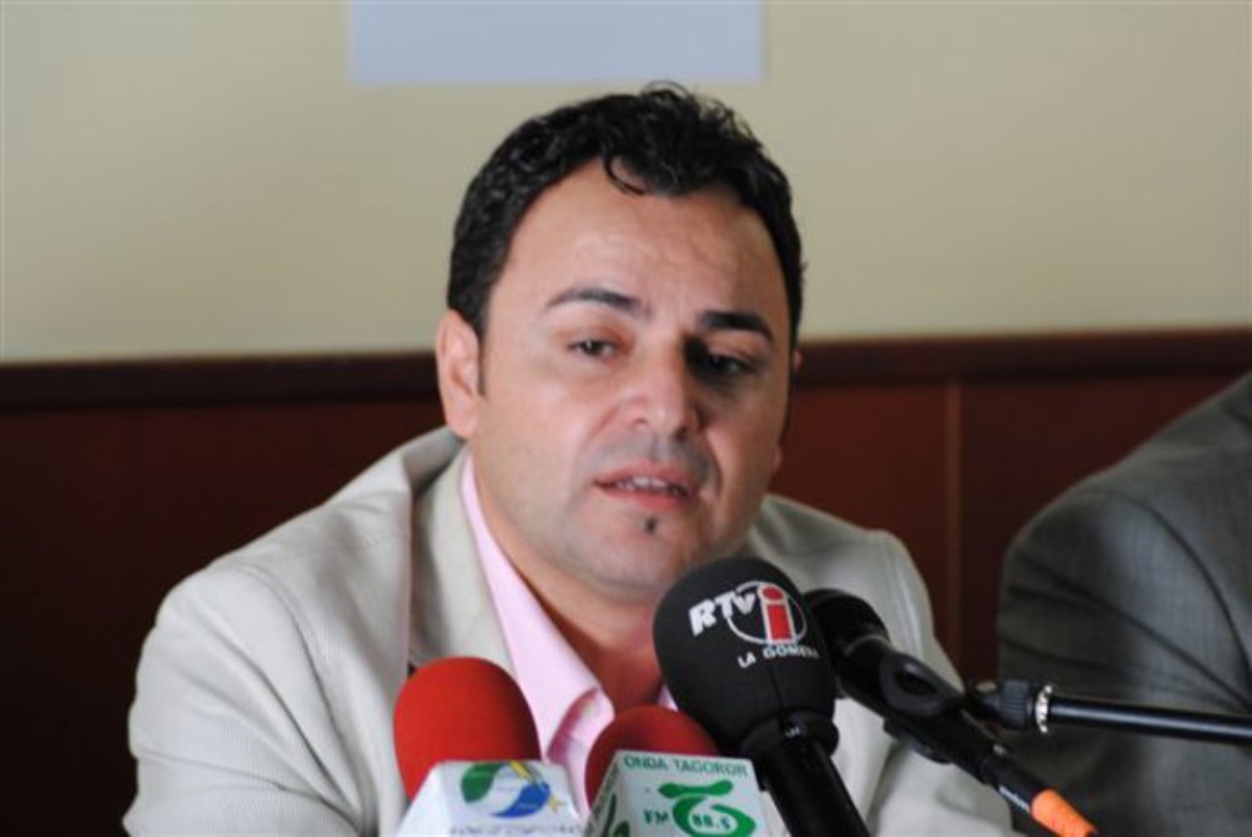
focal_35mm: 255
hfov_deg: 8.1
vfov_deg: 5.4
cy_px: 418
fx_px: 8874
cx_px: 626
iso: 400
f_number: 4.5
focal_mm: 170
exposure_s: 1/40
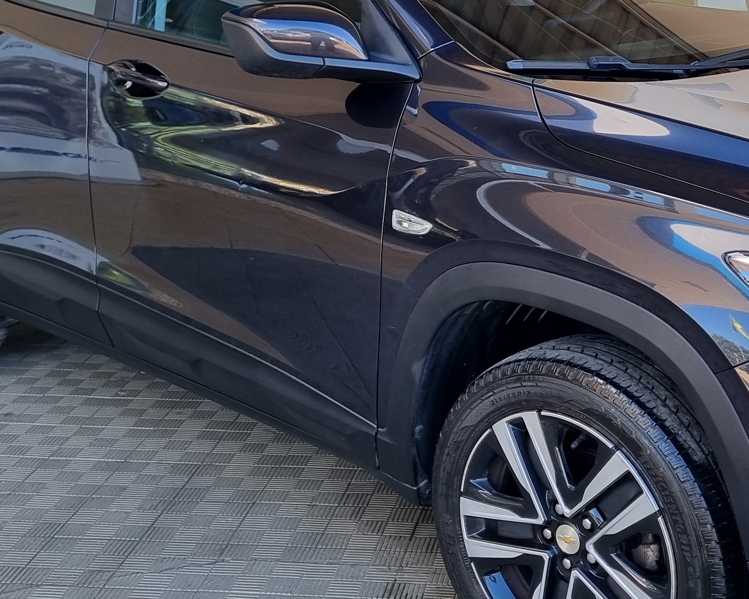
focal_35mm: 60
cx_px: 527
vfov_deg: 25.0
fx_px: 1330
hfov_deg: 31.1
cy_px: 116
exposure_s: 1/202
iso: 50
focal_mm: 5.4
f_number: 1.8
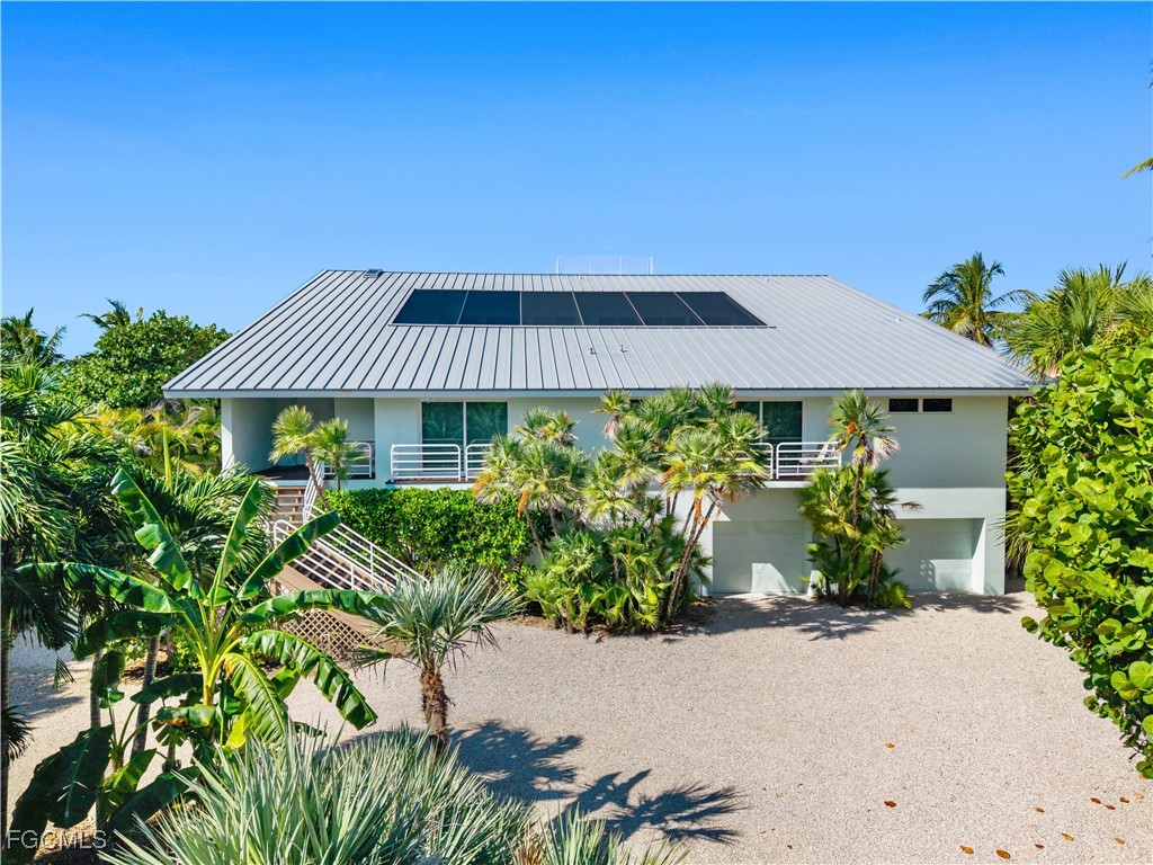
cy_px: 432
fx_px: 799
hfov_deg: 71.6
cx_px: 576
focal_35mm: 24
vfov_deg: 56.8
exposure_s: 1/500
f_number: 1.8
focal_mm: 8.67
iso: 100
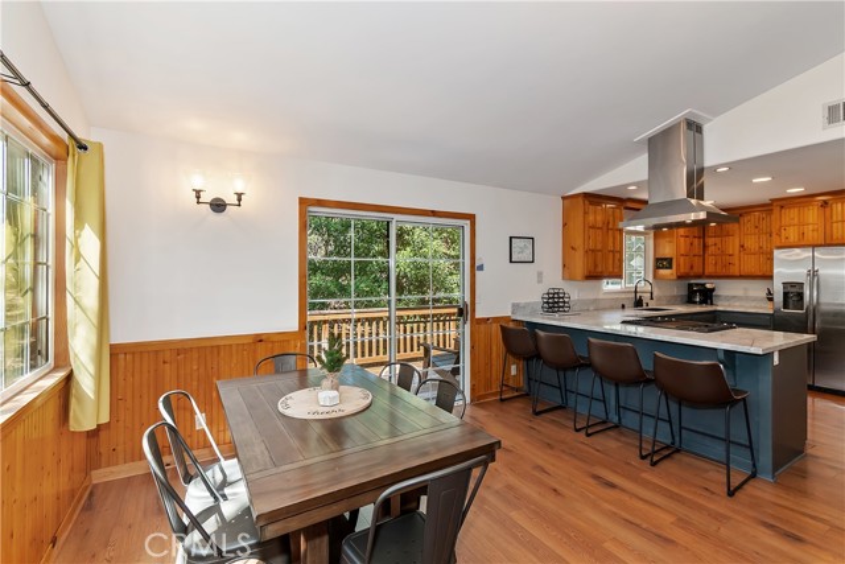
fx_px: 352
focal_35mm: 15
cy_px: 282
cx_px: 422
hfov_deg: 100.4
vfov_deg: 77.4
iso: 360
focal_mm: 10
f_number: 8
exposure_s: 1/30
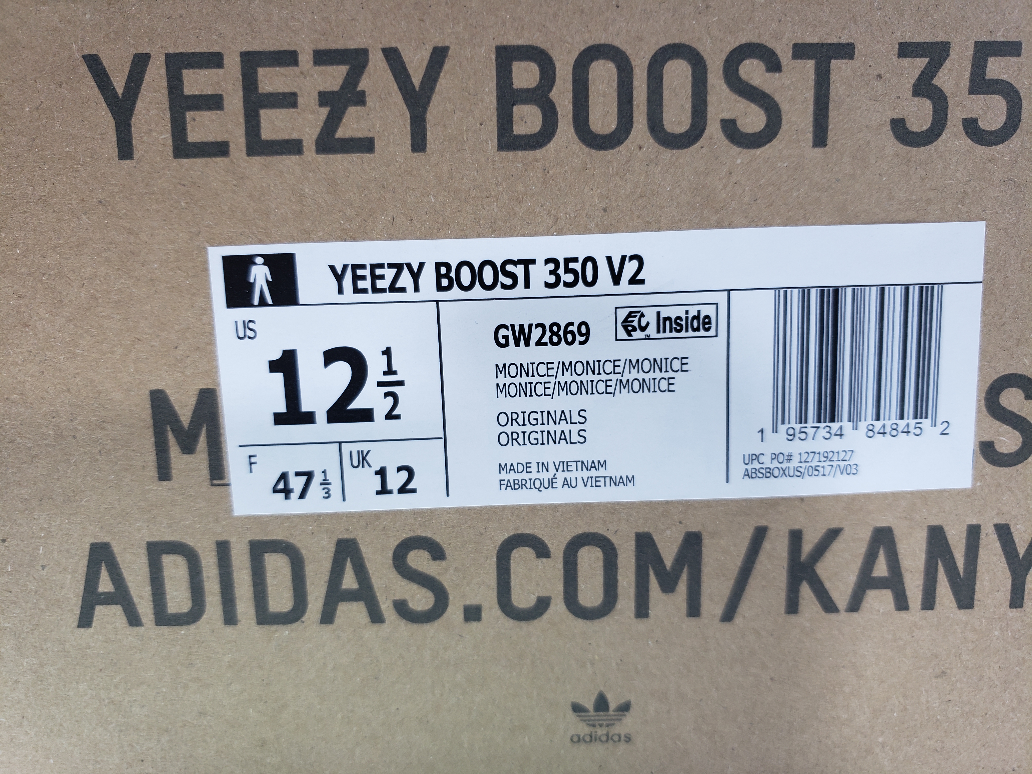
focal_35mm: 26
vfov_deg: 53.1
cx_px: 516
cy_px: 387
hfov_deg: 67.3
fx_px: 775
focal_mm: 4.3
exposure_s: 1/100
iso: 80
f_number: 1.5
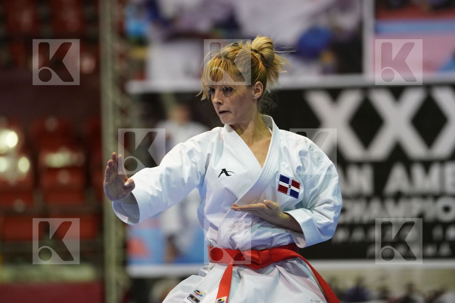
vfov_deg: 4.6
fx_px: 3791
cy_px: 152
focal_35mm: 300
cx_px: 228
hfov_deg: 6.9
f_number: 2.8
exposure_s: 1/320
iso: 4000
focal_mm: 200
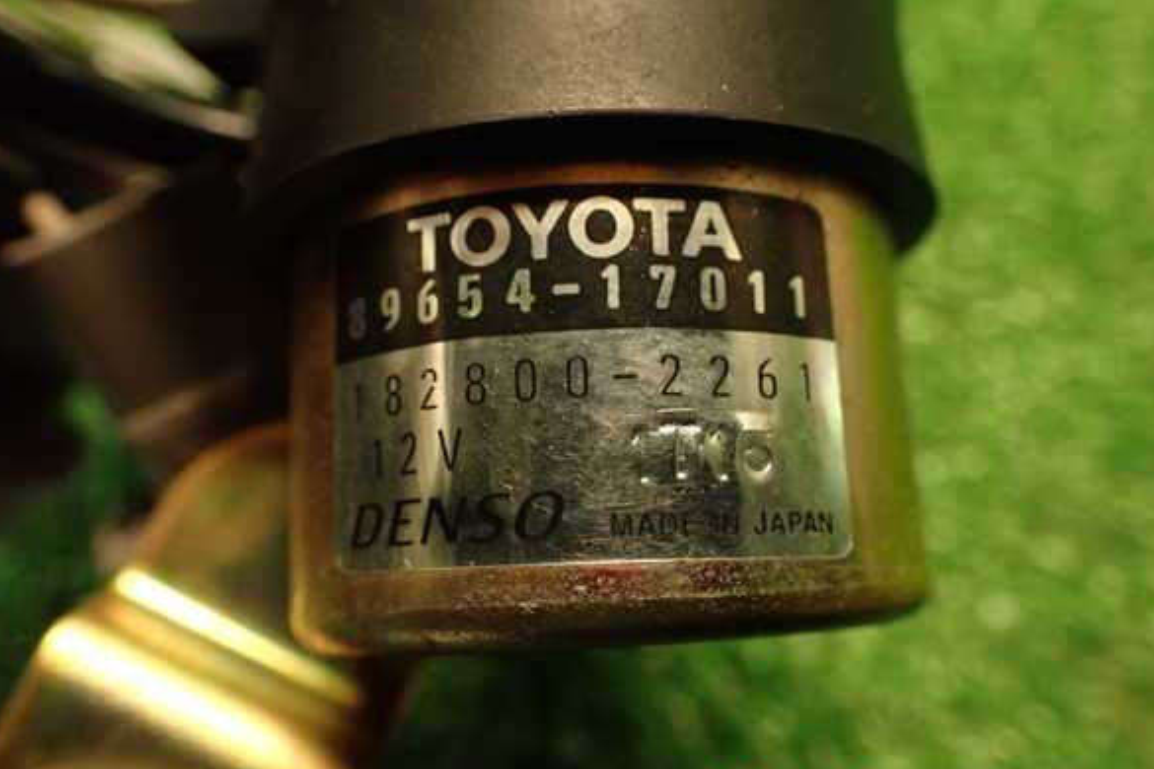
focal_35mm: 32
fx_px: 1026
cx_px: 570
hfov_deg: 58.7
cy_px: 379
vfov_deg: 41.1
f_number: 2.3
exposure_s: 1/30
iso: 500
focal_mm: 5.4
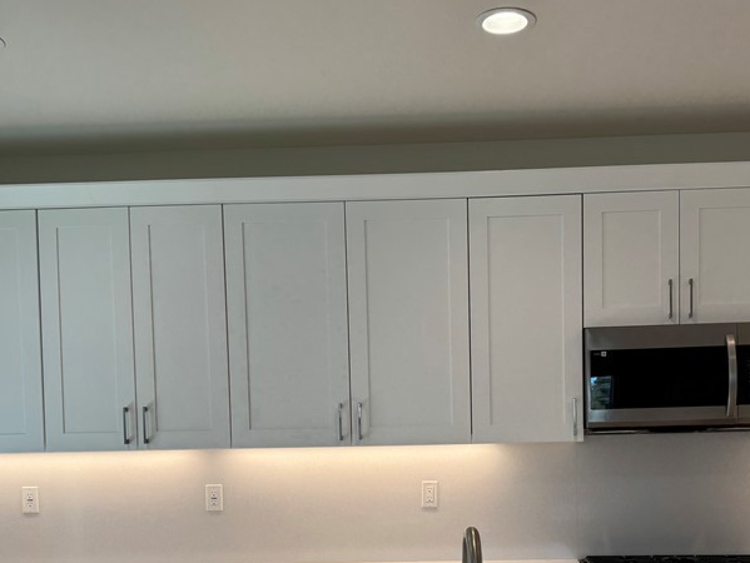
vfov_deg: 33.9
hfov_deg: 45.5
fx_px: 889
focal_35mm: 41
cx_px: 443
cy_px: 465
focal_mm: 6.86
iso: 64
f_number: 1.78
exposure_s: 1/260
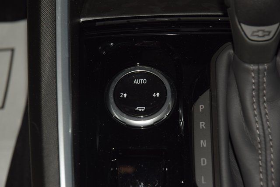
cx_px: 140
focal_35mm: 105
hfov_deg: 19.5
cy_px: 94
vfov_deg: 13.0
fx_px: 817
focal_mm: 70
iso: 100
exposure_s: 1/125
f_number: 8
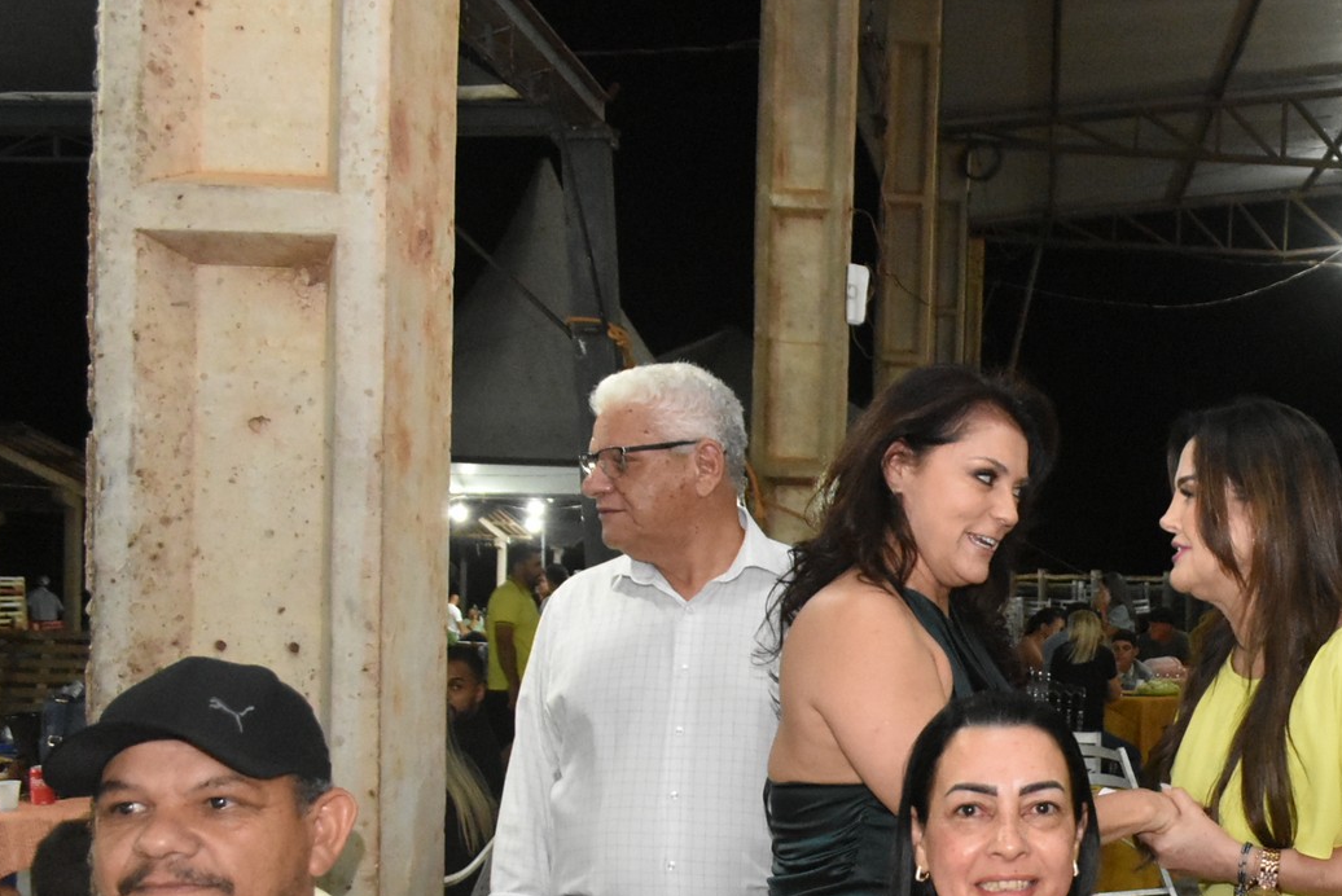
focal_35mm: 52
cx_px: 1133
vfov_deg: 25.8
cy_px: 632
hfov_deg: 36.4
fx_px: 1939
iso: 5000
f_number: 5
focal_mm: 20
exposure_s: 1/80
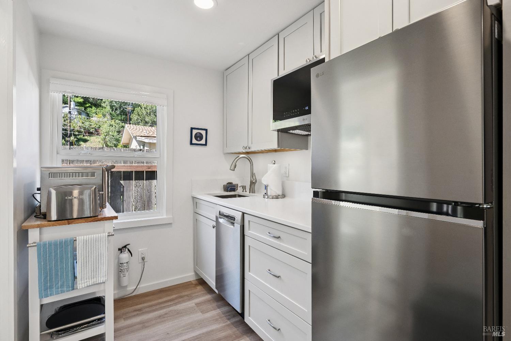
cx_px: 256
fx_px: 255
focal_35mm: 18
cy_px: 170
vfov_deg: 67.4
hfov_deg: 90.0
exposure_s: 1/40
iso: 200
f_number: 8
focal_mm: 18
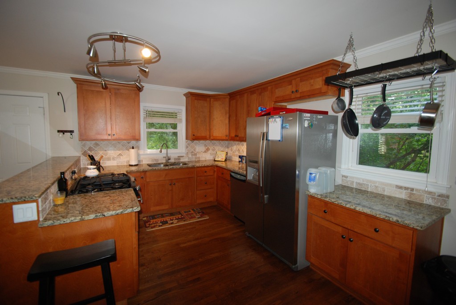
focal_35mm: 15
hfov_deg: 100.3
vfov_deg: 77.5
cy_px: 152
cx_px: 228
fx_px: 190
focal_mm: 10
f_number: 4
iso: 400
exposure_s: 1/60
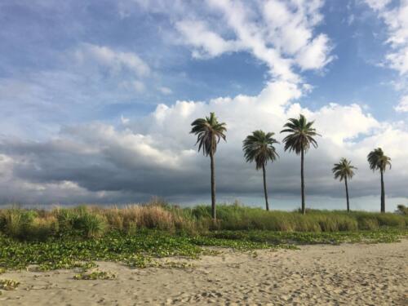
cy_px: 153
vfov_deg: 48.2
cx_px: 204
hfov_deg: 61.7
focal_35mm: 29
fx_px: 342
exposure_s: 1/1972
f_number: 2.2
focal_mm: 4.15
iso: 25
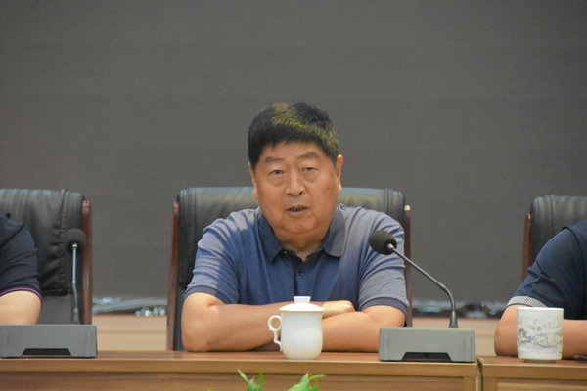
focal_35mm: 300
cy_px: 196
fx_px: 4891
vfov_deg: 4.6
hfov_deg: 6.9
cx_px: 294
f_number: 5.6
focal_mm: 200
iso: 12800
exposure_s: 1/160
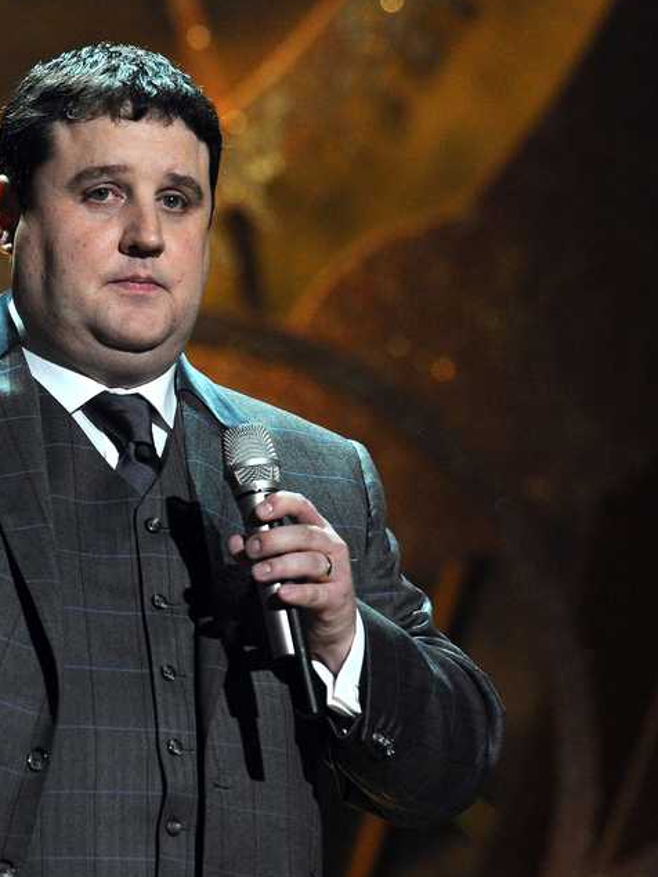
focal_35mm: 678
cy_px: 435
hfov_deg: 2.2
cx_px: 64
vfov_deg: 2.9
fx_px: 17190
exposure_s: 1/320
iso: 3200
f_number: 4
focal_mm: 400
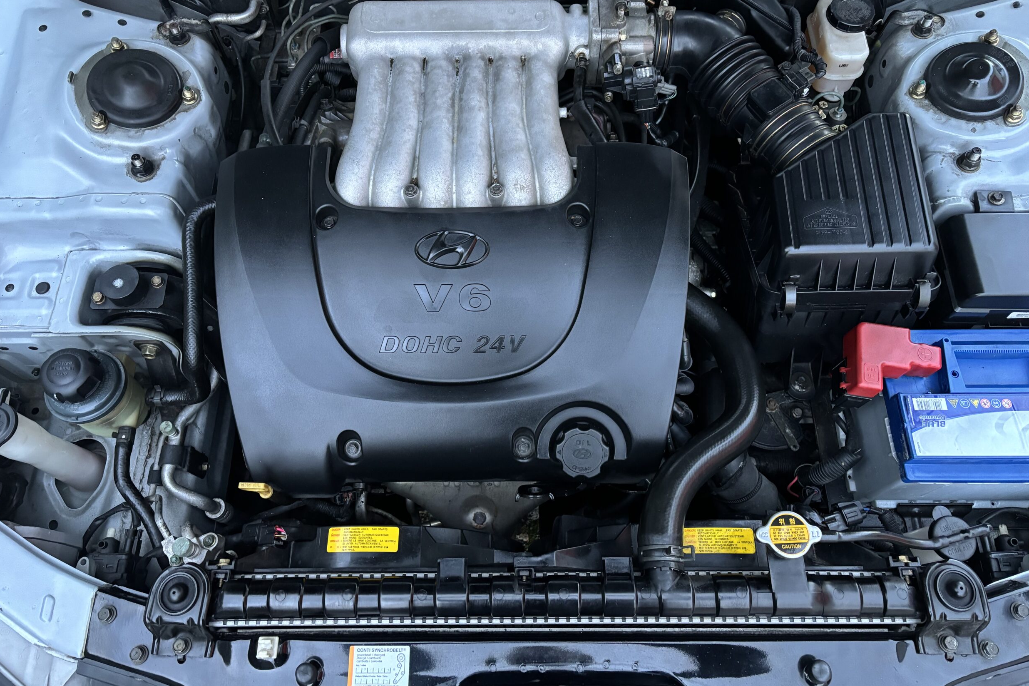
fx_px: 800
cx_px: 515
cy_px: 293
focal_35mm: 28
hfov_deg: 65.5
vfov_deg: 46.3
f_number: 1.6
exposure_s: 1/40
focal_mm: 5.96
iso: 500
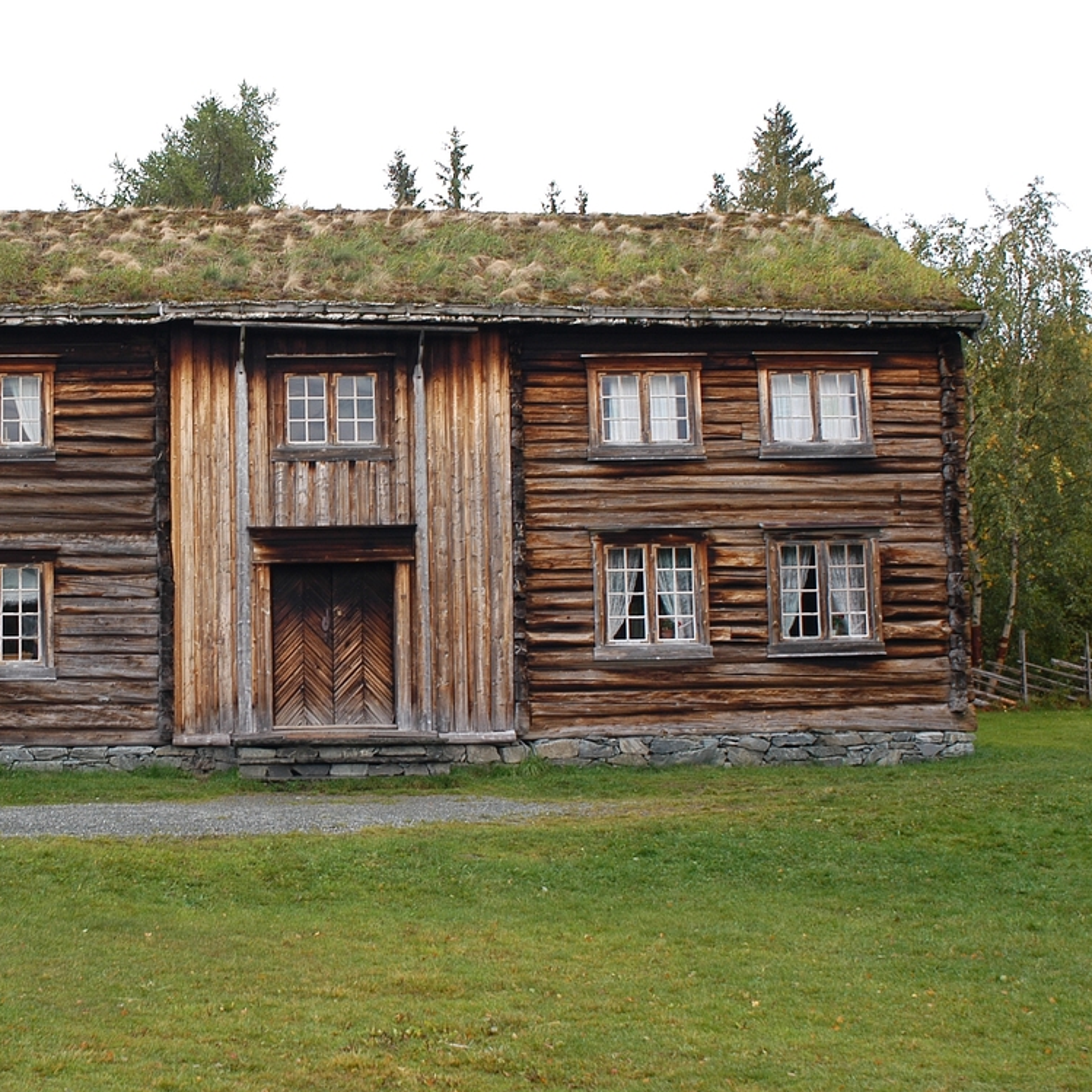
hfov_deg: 33.7
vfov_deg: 34.7
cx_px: 226
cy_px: 518
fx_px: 1749
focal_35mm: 49
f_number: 4.5
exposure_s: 1/180
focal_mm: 24
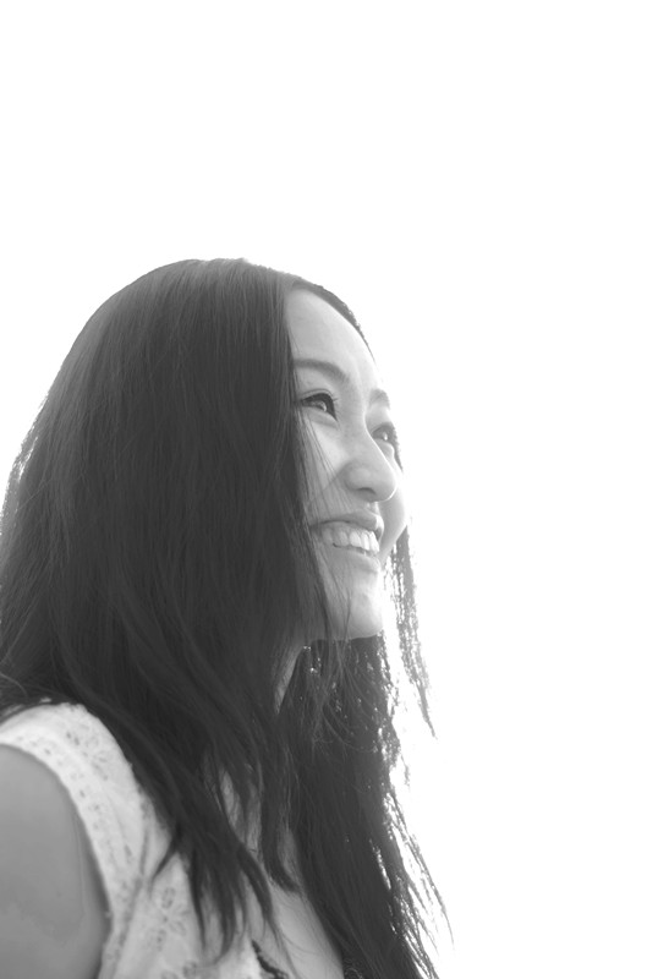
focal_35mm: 75
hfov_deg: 18.1
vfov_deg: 27.1
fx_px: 2033
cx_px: 324
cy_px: 490
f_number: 1.8
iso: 160
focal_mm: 50
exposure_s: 1/1000
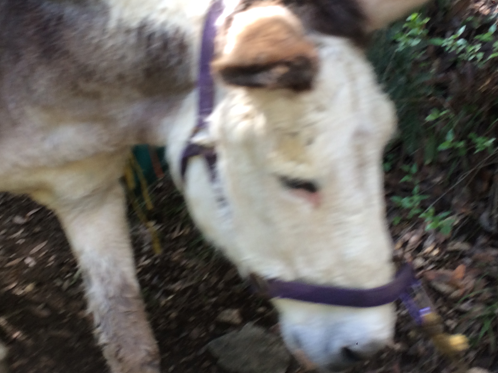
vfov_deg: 25.6
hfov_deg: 33.7
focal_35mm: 57
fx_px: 820
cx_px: 211
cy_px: 160
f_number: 2.2
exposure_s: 1/120
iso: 50
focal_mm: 4.15
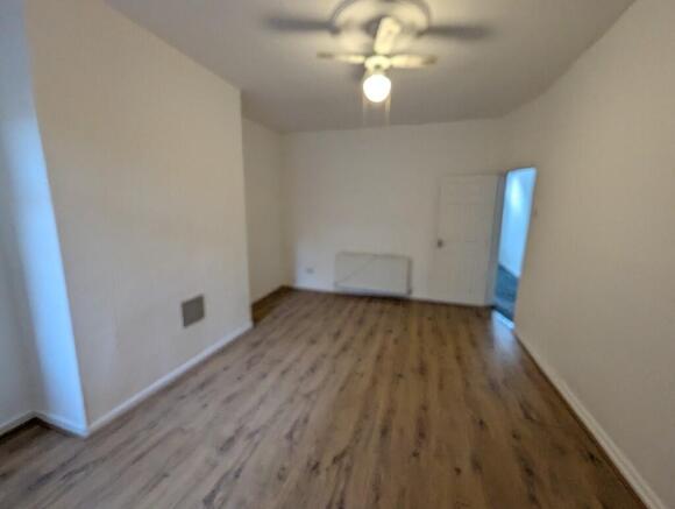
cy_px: 254
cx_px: 338
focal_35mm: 13
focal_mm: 1.95
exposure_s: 1/100
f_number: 2.2
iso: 391
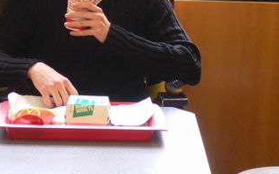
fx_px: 995
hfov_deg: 15.9
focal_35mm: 131
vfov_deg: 9.9
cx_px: 88
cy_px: -18
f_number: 3.8
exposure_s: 1/15
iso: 200
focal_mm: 10.1
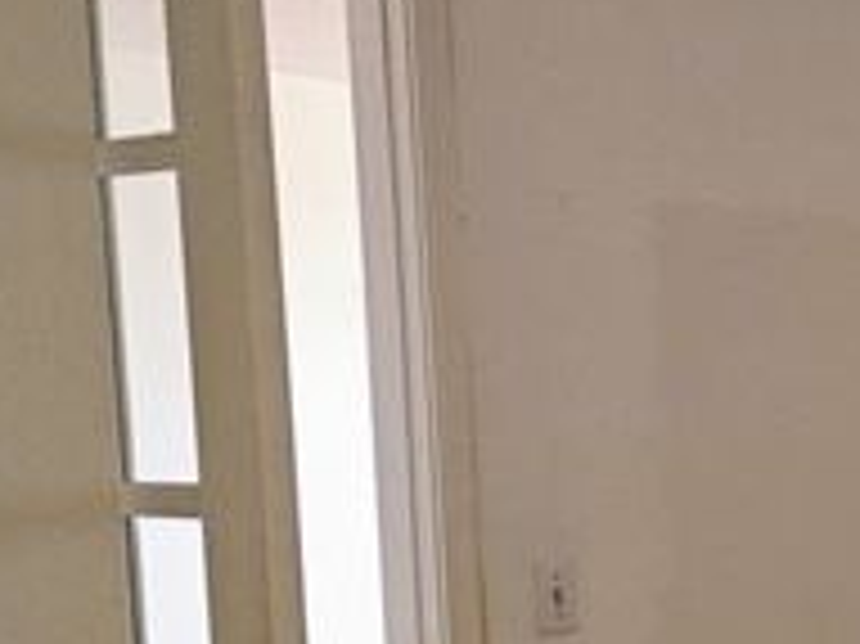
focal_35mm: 85
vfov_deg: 17.1
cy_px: 581
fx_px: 2110
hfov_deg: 18.8
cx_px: 1461
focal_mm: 5.4
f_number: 1.8
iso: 80
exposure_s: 1/60
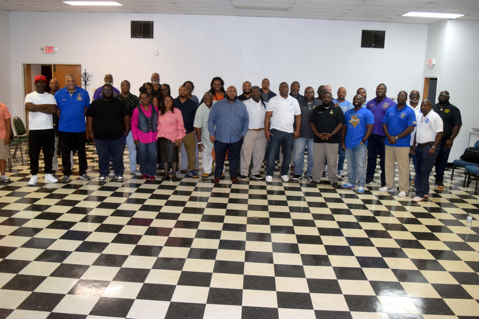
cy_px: 160
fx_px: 439
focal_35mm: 33
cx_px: 240
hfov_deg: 57.2
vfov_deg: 40.0
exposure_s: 1/200
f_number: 4
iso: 1250
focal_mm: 22
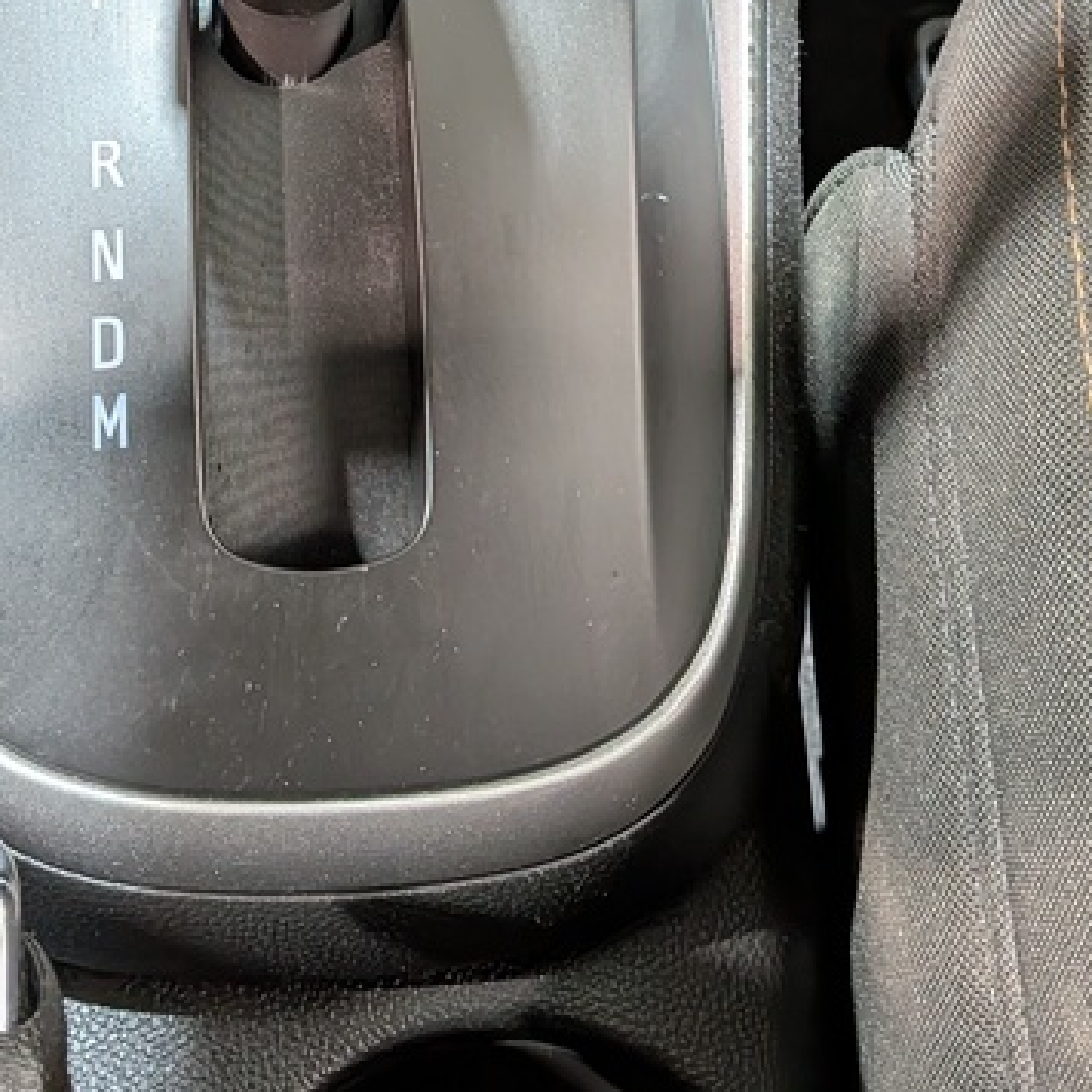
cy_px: -15
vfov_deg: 26.6
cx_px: 291
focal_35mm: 61
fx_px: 2177
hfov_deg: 27.8
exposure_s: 1/50
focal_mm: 4.53
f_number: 1.7
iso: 367
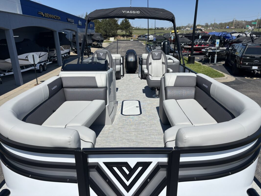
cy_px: 98
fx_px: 196
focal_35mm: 26
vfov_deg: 53.1
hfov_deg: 67.3
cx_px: 130
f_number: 1.6
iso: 50
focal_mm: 5.96
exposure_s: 1/5618
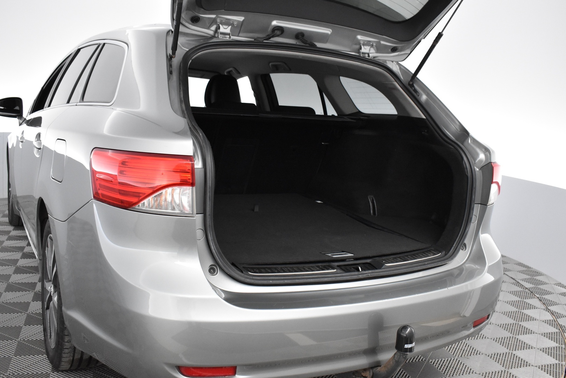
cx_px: 283
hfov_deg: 55.1
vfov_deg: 38.4
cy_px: 189
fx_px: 542
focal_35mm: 34
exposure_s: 1/100
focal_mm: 23
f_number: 5
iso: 3200
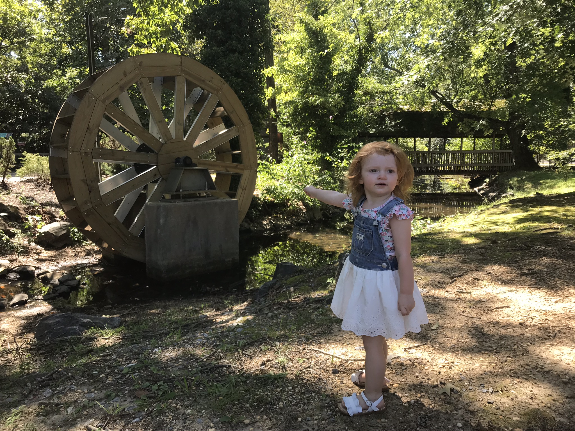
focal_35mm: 28
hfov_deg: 63.4
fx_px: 465
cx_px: 288
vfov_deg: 49.7
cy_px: 216
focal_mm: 3.99
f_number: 1.8
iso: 20
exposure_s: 1/298
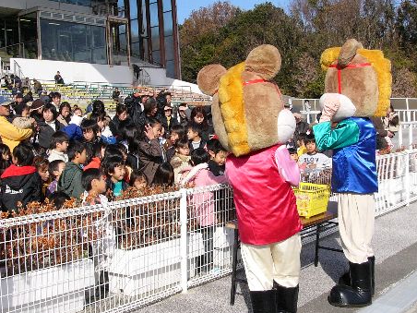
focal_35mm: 51
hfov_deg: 37.3
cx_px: 160
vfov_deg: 28.5
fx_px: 614
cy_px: 116
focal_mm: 6
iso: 100
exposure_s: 1/1000
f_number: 7.3
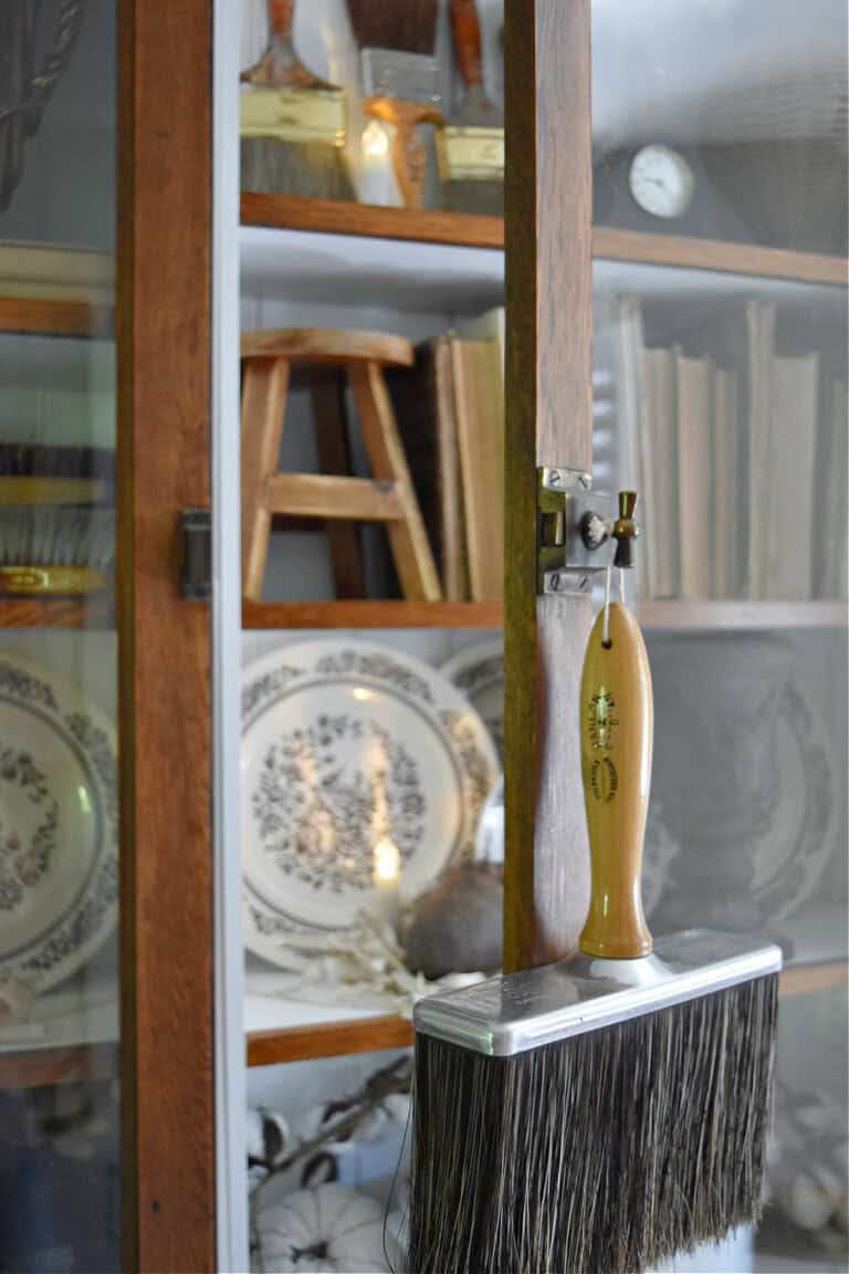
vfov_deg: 49.6
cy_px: 637
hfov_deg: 34.2
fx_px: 1380
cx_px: 424
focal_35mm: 39
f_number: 4
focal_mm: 26
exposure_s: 1/60
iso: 2000
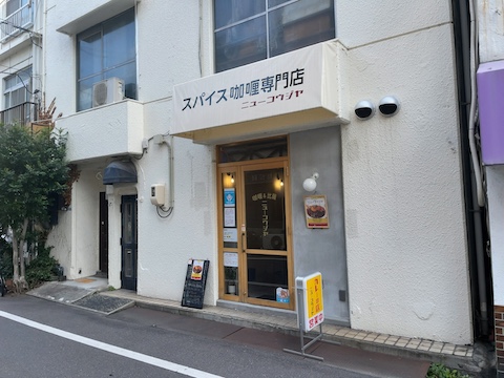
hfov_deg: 67.3
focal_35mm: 26
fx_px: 379
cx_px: 252
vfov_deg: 53.1
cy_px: 189
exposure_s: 1/698
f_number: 1.6
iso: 32
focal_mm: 4.2
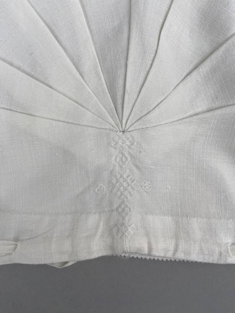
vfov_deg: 67.3
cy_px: 156
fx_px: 235
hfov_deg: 53.1
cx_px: 118
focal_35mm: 26
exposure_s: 1/1412
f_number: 1.8
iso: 32
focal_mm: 4.25
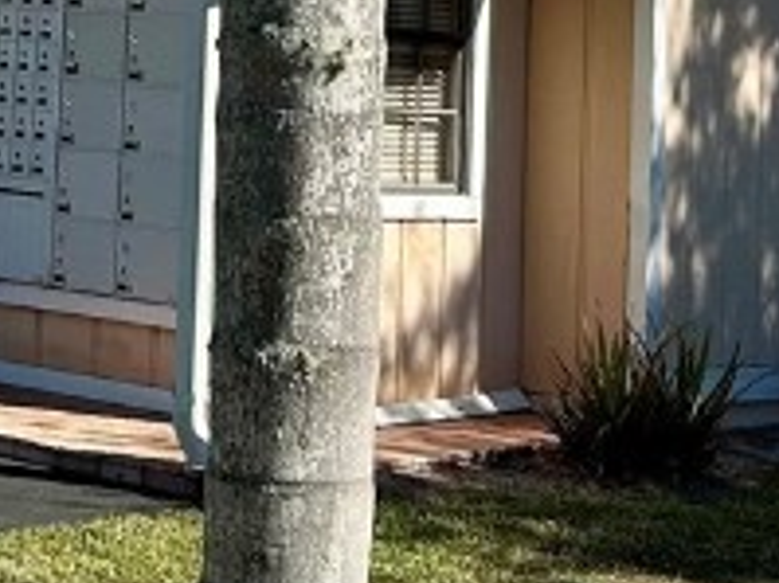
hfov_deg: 14.4
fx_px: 3014
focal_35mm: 134
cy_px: -423
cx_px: -82
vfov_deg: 10.5
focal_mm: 5.7
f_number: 1.5
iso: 50
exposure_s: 1/3968
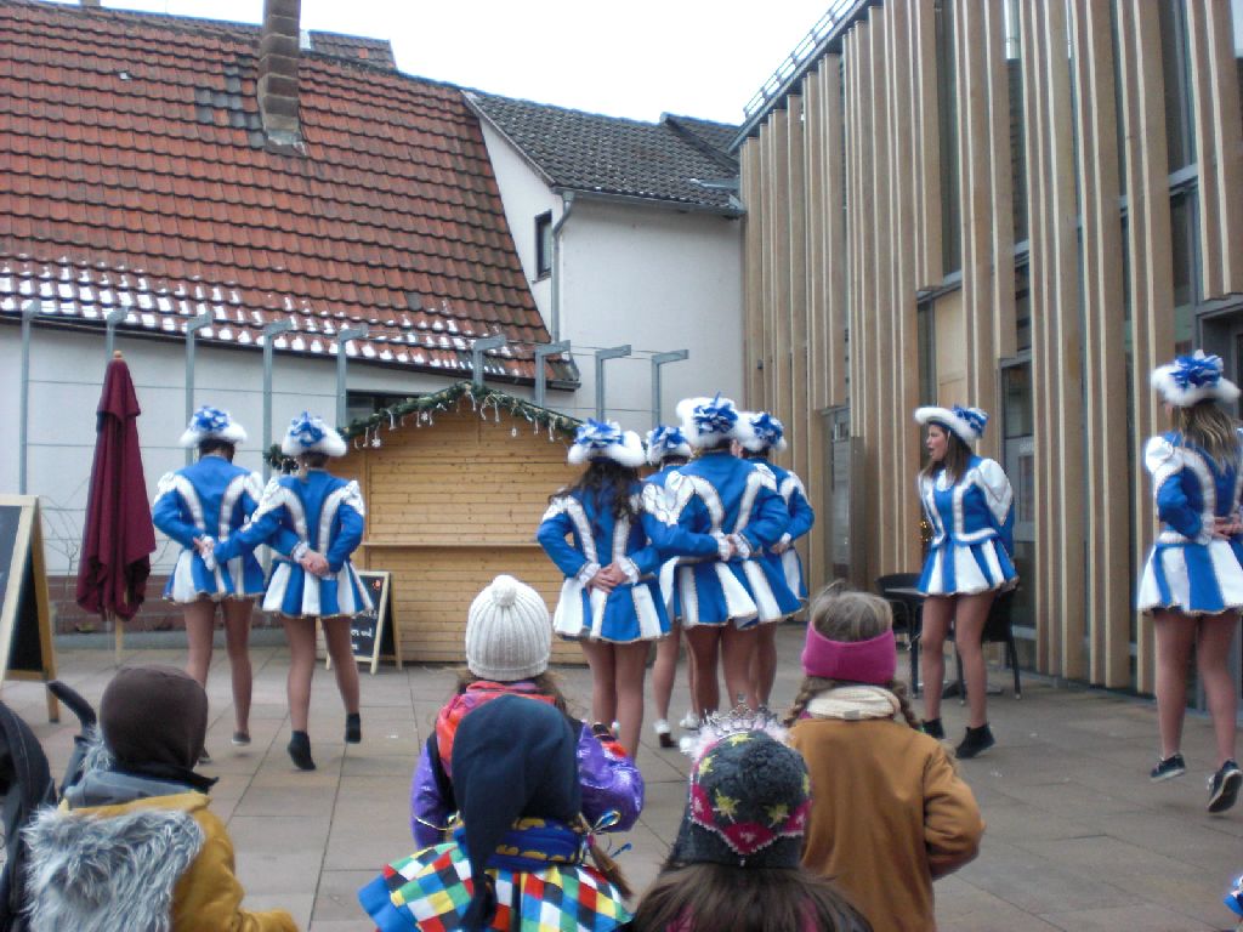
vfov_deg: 37.7
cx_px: 622
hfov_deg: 49.0
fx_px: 1365
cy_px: 466
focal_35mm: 38
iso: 200
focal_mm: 6.3
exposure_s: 1/125
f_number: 3.1
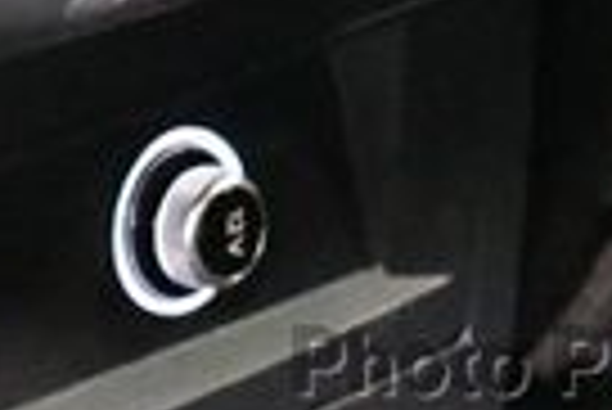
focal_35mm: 516
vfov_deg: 2.7
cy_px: -514
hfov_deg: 4.0
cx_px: 238
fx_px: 8781
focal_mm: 55
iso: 12800
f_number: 5.6
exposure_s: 1/25
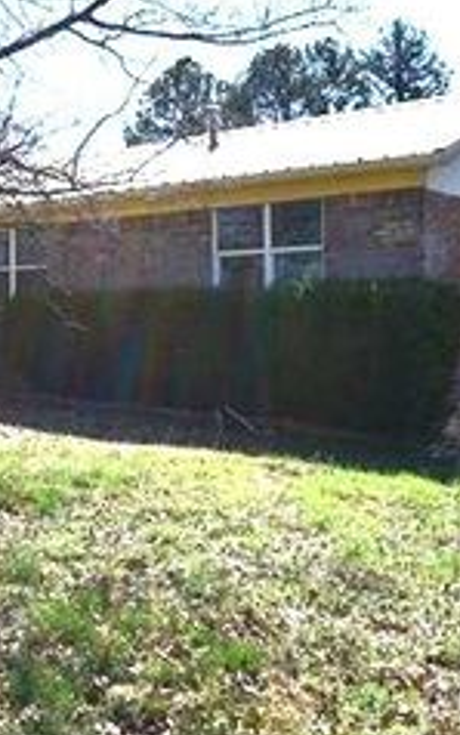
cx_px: 3
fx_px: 963
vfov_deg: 41.6
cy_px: 298
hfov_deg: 25.6
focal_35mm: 48
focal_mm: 15
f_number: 11
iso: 400
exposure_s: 1/500
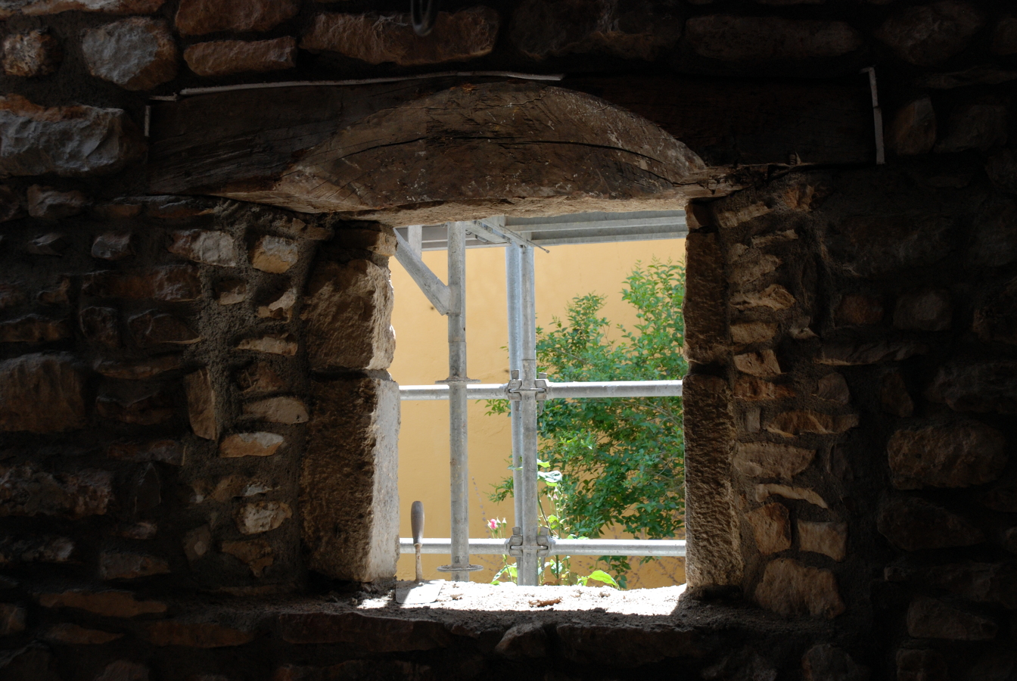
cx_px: 508
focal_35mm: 46
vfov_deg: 29.0
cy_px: 340
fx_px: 1315
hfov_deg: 42.3
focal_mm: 31
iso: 400
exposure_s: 1/200
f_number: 7.1
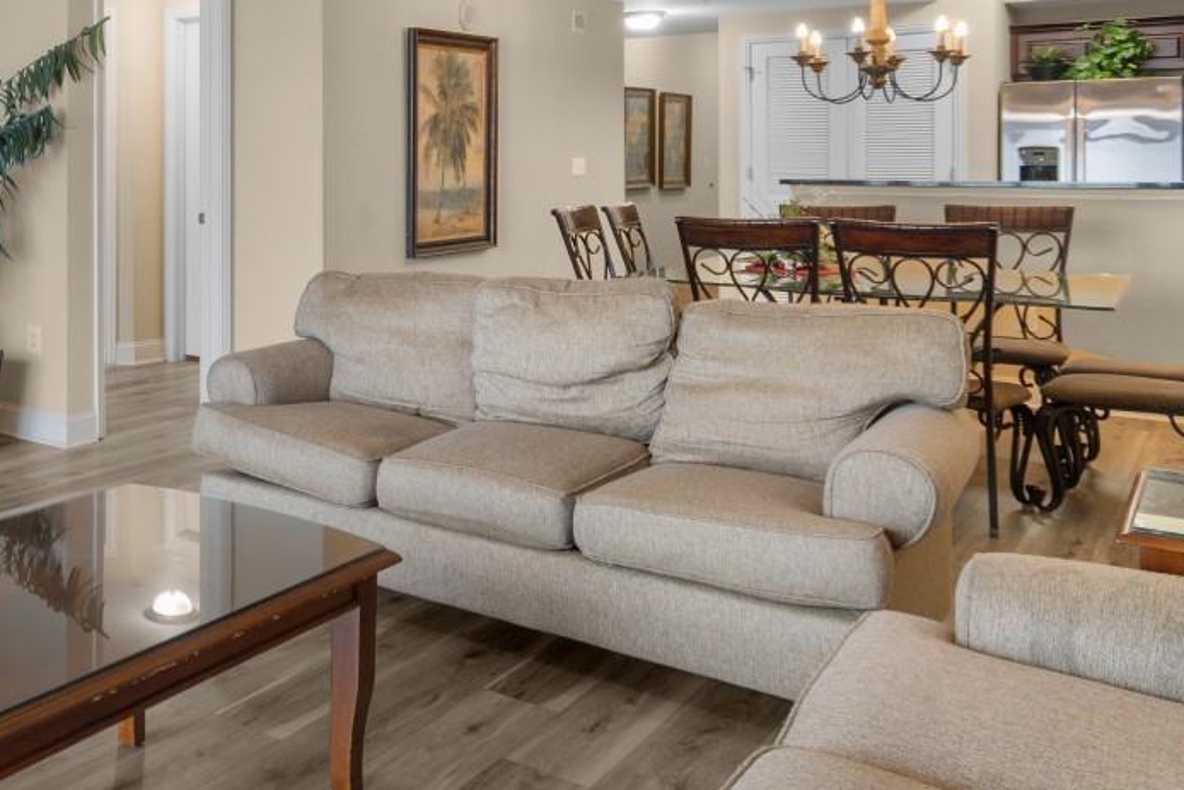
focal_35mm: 35
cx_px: 26
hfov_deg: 46.5
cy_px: 125
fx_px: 1151
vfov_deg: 36.2
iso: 100
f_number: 4.5
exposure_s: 1/4
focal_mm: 10
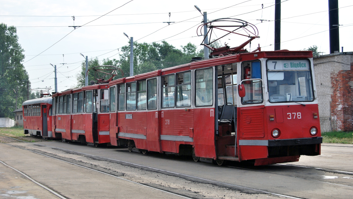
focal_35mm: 72
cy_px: 91
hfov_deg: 29.5
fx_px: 670
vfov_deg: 16.9
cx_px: 176
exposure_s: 1/320
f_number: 9
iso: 100
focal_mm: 45
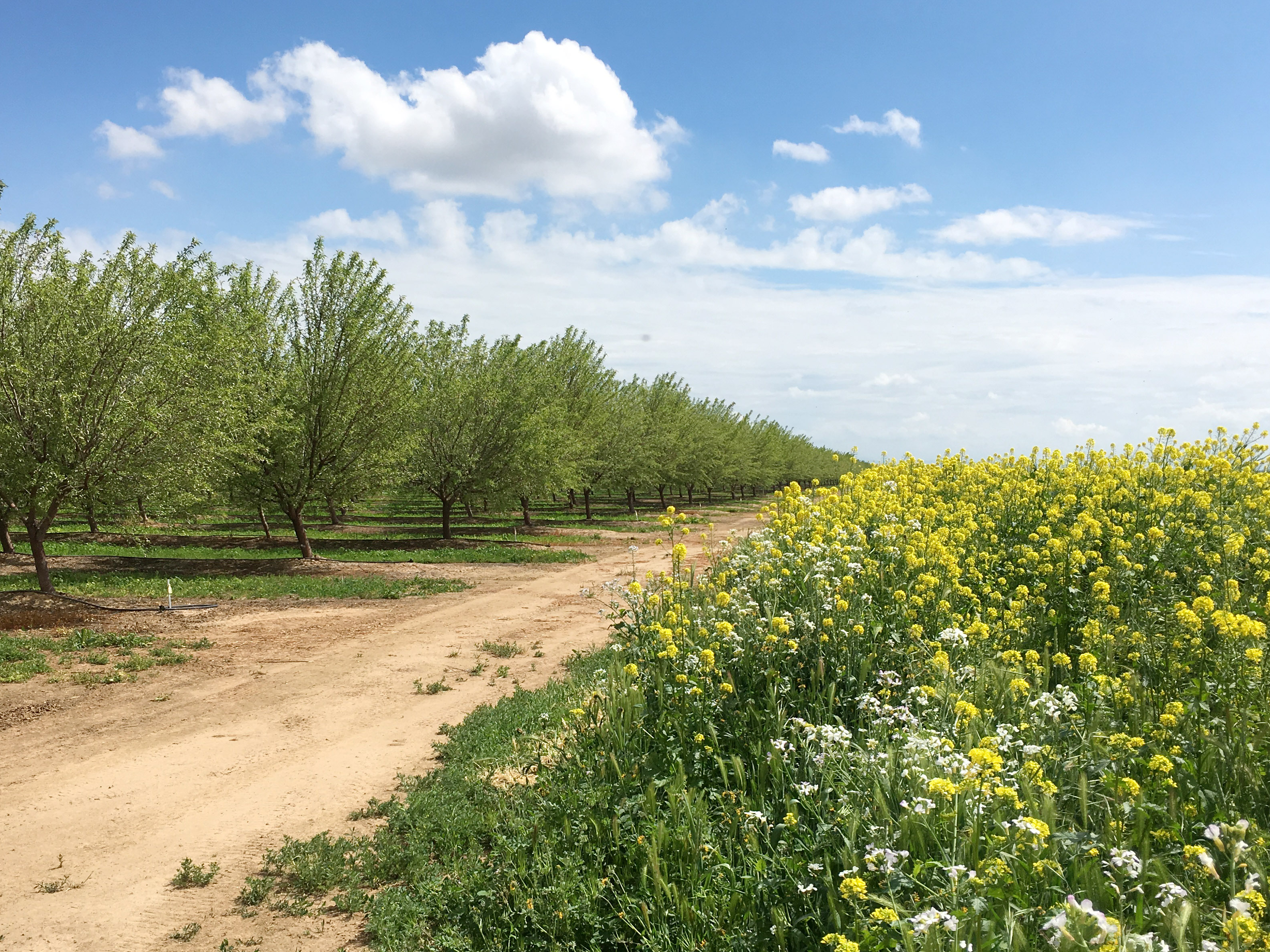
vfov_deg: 38.6
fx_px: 1357
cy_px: 522
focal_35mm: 37
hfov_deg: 50.1
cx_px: 597
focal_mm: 4.15
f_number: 2.2
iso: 25
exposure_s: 1/2747
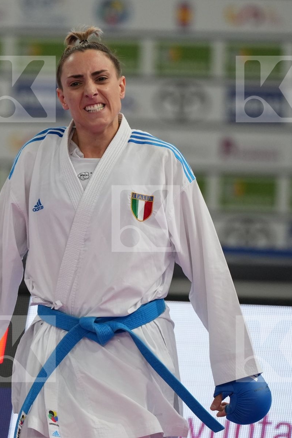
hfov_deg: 3.3
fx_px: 5002
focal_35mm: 411
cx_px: 22
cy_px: 219
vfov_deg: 5.0
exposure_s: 1/1000
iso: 2000
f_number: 2.8
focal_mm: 182
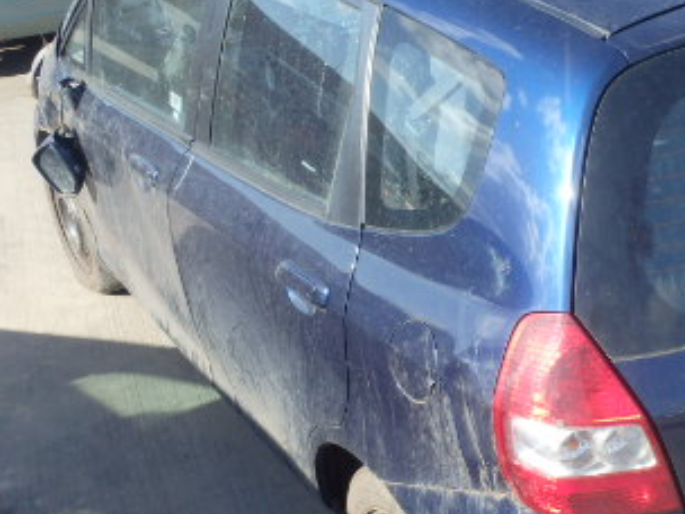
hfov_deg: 31.8
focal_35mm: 59
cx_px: 557
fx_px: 1168
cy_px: 331
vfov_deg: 24.7
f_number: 3.9
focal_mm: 5
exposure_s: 1/320
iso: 125
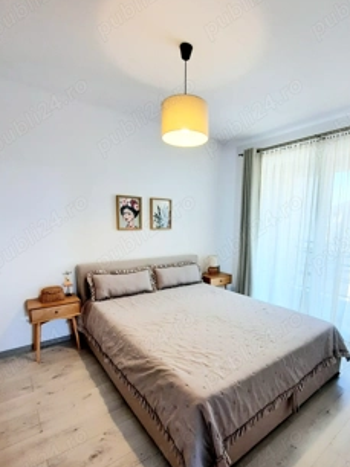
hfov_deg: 74.3
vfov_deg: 90.8
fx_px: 230
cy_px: 258
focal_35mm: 17
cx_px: 199
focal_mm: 1.74
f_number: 2.2
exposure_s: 1/50
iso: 64
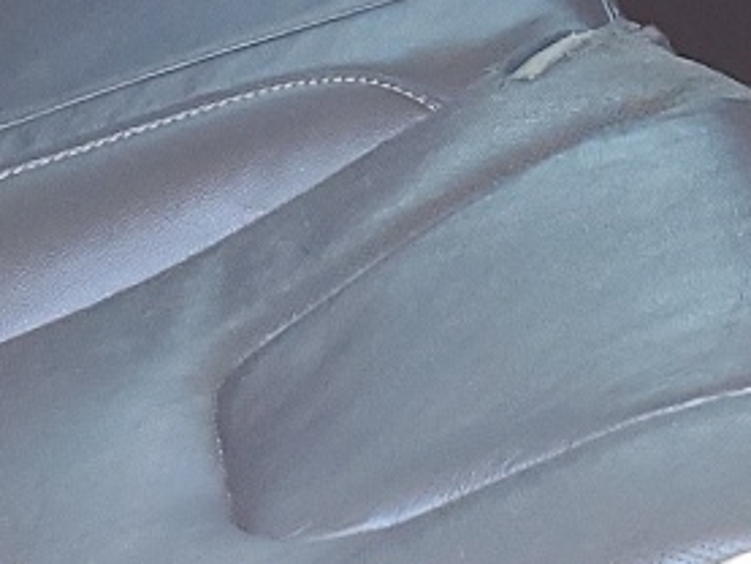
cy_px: -198
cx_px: 206
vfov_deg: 9.7
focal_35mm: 150
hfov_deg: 13.1
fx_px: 3256
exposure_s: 1/120
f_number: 1.5
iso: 68
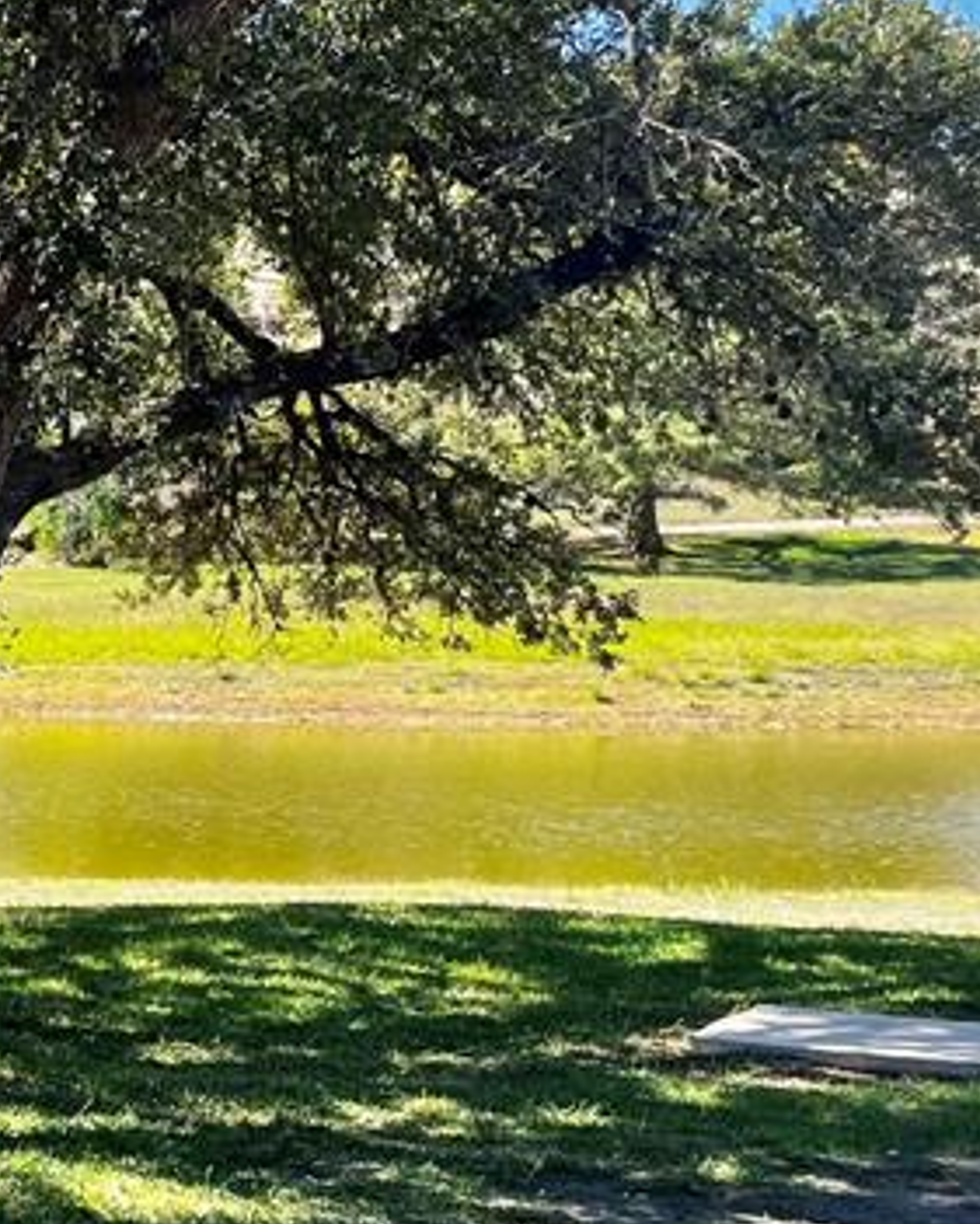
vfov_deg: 25.6
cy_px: 457
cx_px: -771
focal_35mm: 74
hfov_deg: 17.1
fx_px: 2682
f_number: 1.6
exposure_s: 1/891
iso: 50
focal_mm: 5.1
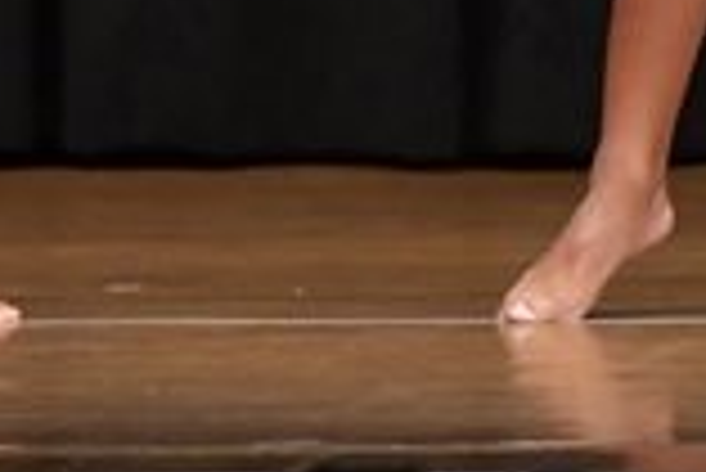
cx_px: 947
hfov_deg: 2.1
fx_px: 19550
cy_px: -566
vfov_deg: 1.4
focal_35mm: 996
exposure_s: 1/400
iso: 6400
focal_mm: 135
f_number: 5.6
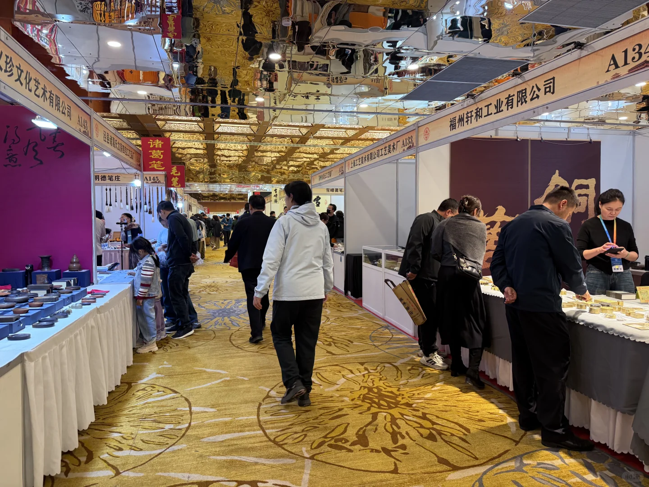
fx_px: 450
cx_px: 324
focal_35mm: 24
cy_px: 244
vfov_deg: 56.8
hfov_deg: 71.6
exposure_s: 1/100
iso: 200
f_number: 1.78
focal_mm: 6.76
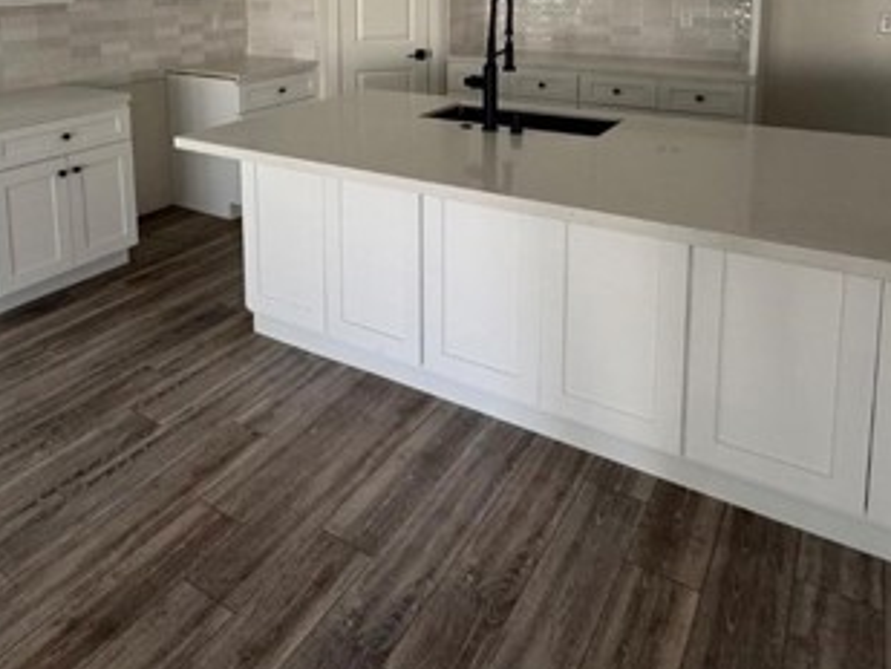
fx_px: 747
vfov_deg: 43.9
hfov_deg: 60.9
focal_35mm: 29
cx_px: 343
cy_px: 63
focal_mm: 2.22
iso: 160
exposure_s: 1/99
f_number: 2.2
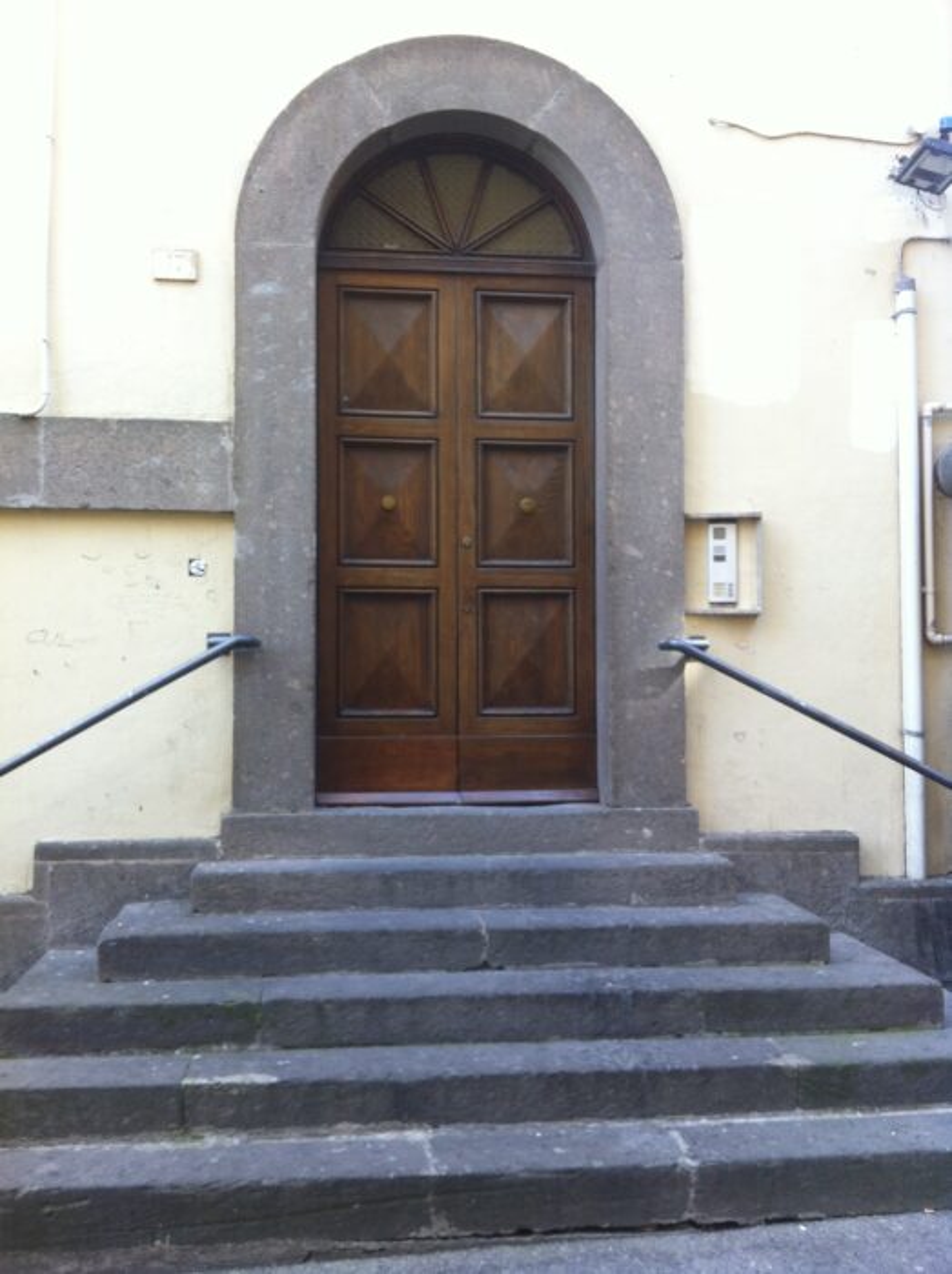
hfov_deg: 40.6
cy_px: 637
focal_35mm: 35
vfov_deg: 52.7
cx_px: 476
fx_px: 1287
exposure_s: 1/60
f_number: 2.8
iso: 80
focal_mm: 3.85
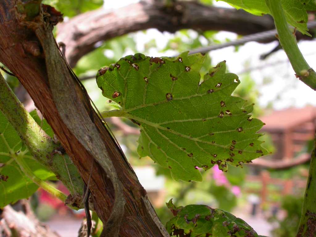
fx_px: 712
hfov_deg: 25.0
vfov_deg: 18.9
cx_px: 158
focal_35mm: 78
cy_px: 118
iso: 100
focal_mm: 16.2
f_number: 6.3
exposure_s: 1/126
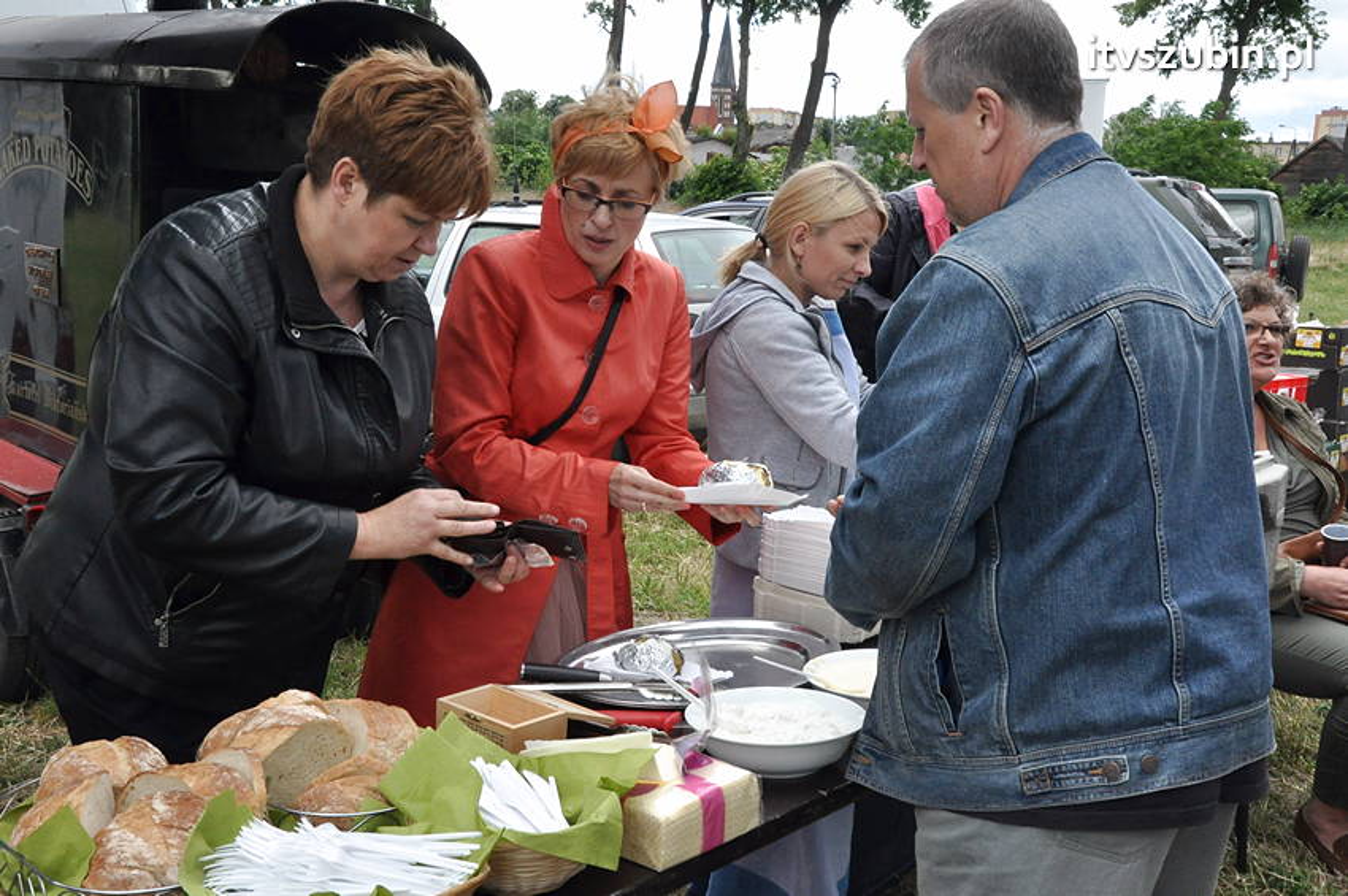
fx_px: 1459
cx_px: 674
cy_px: 448
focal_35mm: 39
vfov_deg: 34.1
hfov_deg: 49.6
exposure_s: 1/160
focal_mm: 26
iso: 1250
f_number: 16
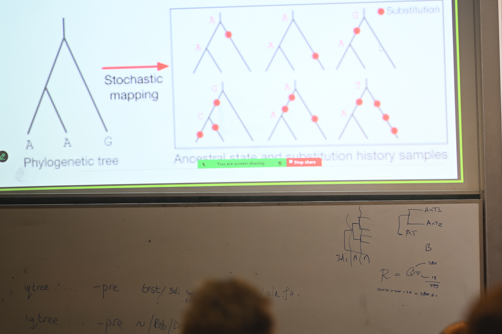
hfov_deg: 11.5
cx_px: 383
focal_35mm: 179
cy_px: 158
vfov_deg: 7.7
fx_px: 2495
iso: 100
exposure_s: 1/20
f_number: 2.8
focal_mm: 105
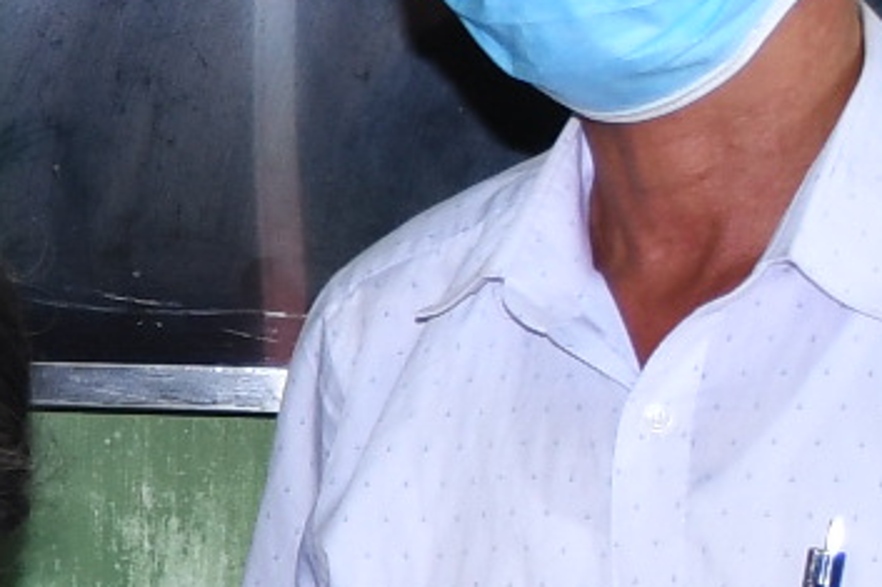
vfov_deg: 3.6
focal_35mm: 379
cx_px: -1627
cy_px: 342
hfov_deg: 5.2
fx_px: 9281
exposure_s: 1/200
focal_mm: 32
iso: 250
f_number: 4
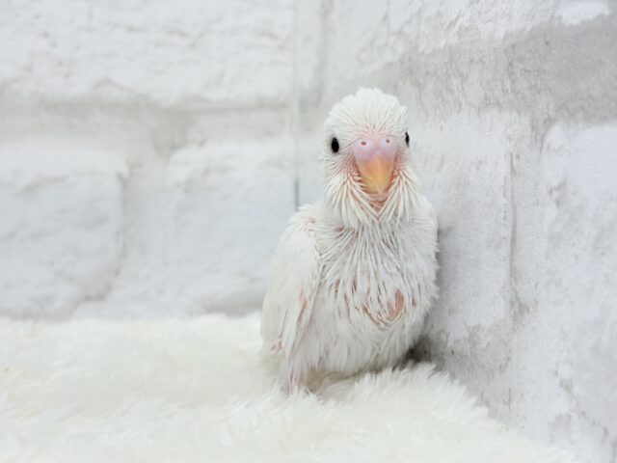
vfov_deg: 28.0
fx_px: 927
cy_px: 232
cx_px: 308
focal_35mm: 52
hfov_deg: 36.8
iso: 32
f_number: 1.6
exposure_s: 1/50
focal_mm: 5.96
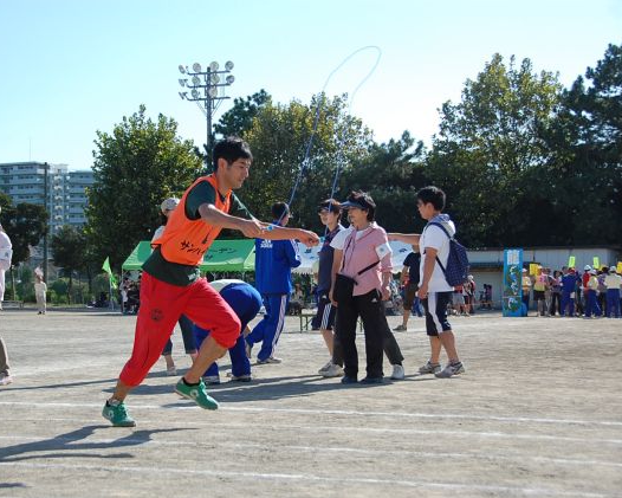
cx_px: 253
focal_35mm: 65
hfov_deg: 29.1
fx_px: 1197
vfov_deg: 23.5
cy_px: 250
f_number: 4.5
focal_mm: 38
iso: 220
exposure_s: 1/1000
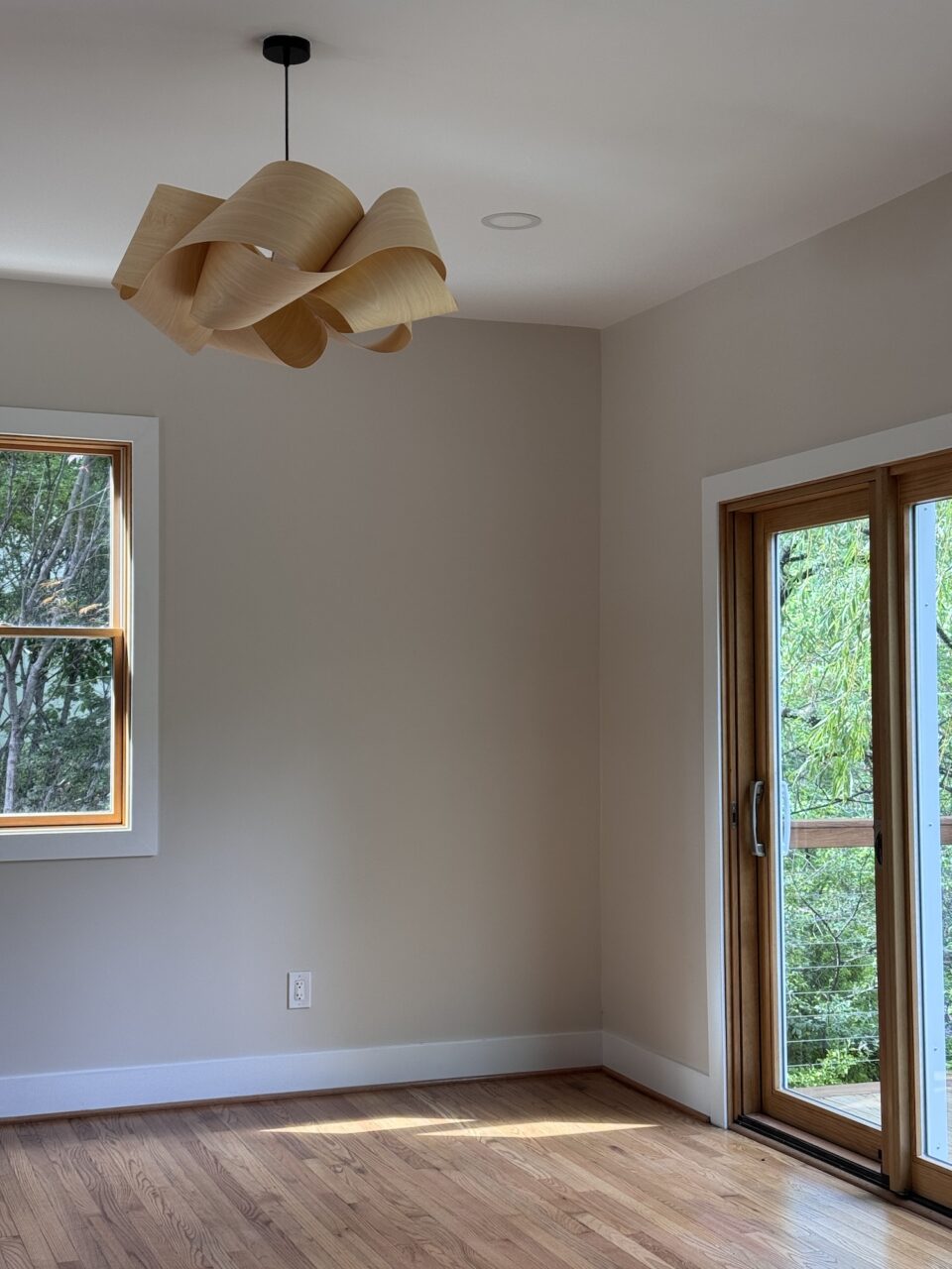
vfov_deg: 39.7
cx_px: 476
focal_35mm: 48
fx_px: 1760
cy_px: 634
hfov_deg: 30.3
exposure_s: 1/120
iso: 50
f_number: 1.78
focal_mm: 6.76
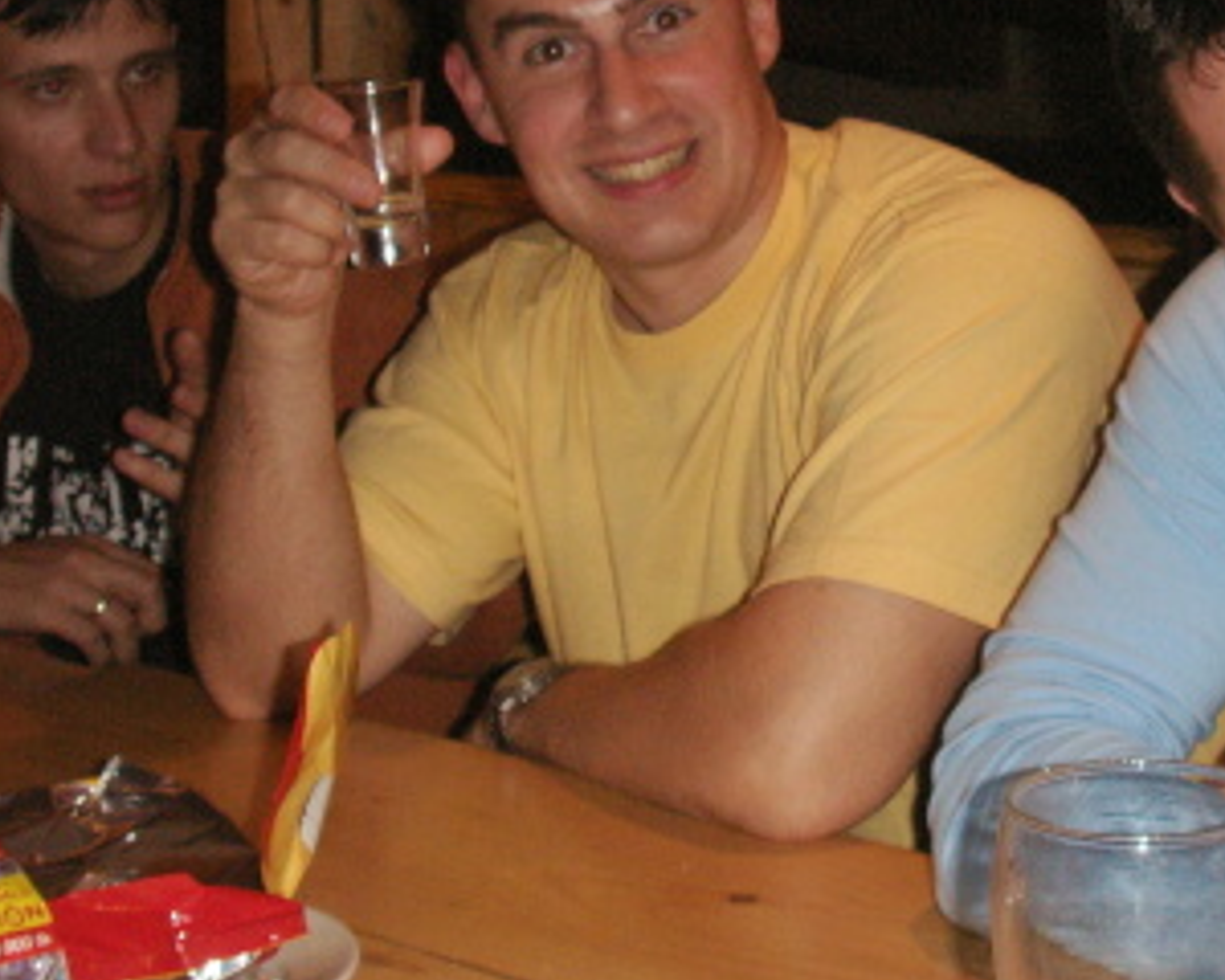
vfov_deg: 19.7
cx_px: 1037
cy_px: 196
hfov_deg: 24.2
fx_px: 2792
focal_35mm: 77
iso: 160
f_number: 3.5
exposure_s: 1/40
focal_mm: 7.7
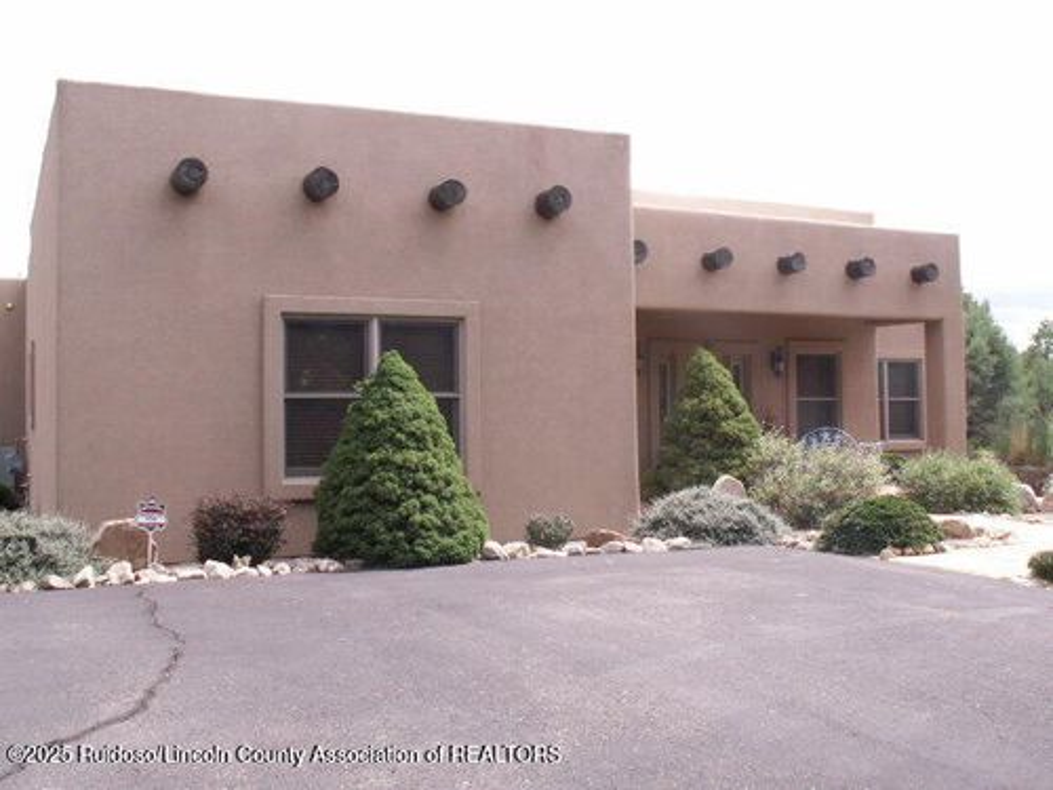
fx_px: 1065
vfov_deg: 40.7
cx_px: 526
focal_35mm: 35
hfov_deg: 52.6
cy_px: 395
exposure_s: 1/125
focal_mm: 5.86
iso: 50
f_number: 5
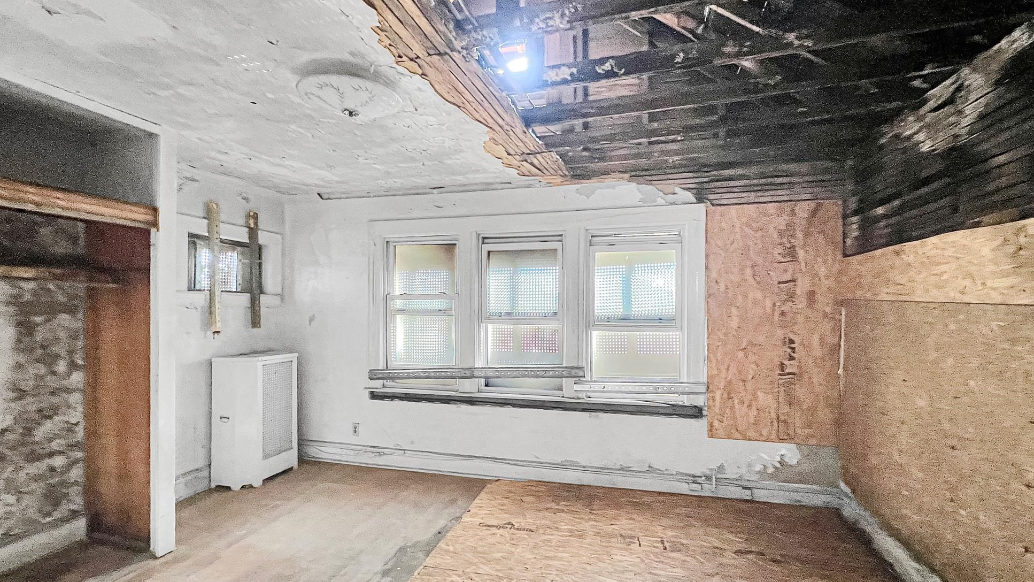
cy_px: 309
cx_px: 532
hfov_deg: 103.0
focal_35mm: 15
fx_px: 411
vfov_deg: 70.5
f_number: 1.8
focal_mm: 1.57
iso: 500
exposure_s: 1/60
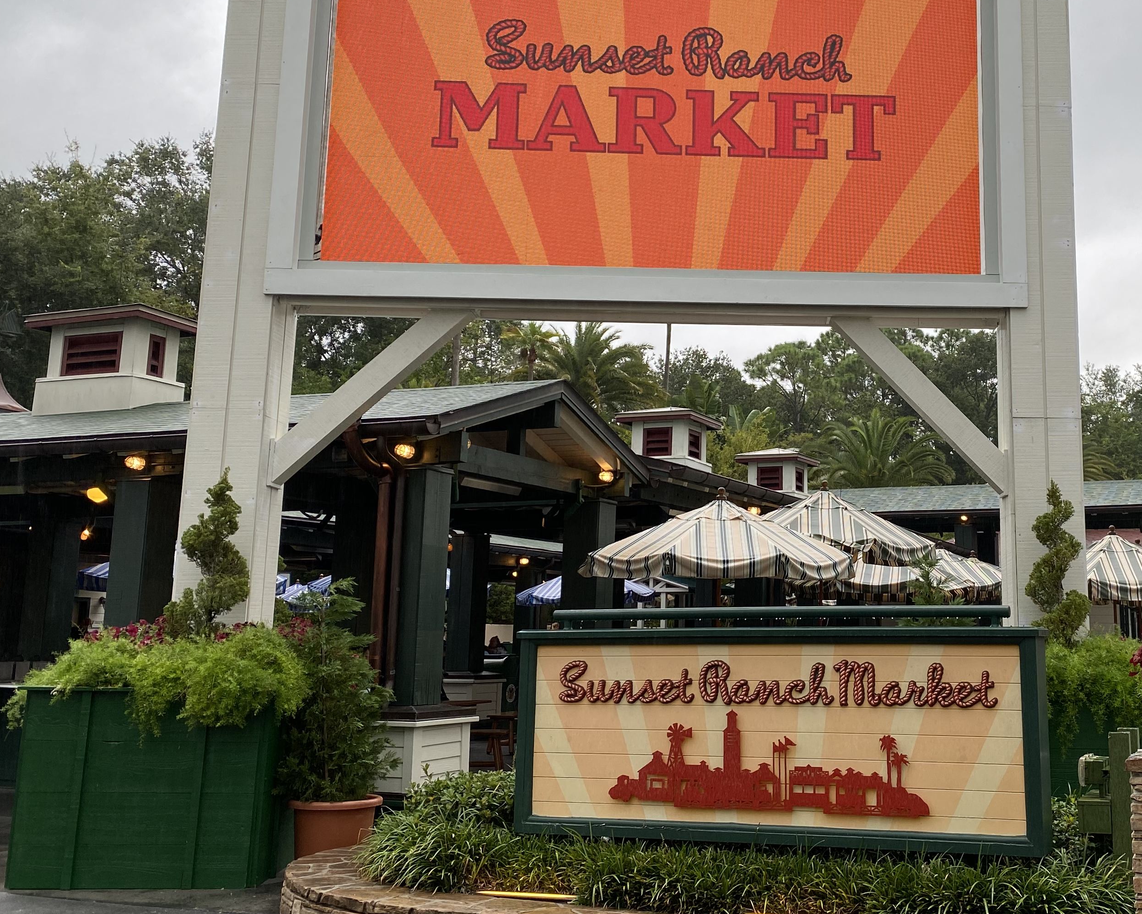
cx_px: 828
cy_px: 364
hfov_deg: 43.6
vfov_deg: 36.4
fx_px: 1386
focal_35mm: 41
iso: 32
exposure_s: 1/175
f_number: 1.8
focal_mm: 4.25
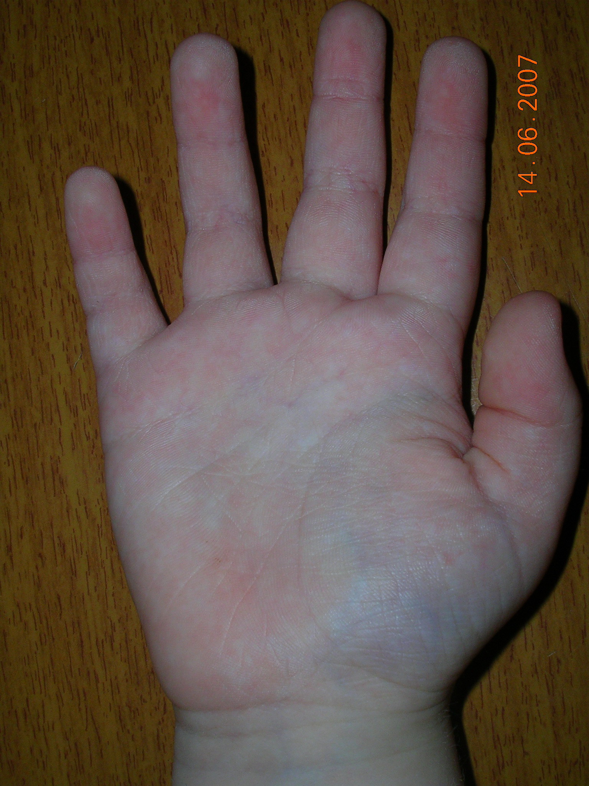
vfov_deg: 41.2
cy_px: 393
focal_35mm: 46
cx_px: 294
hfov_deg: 31.5
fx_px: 1044
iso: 50
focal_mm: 7.1
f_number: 6.1
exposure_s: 1/60.1
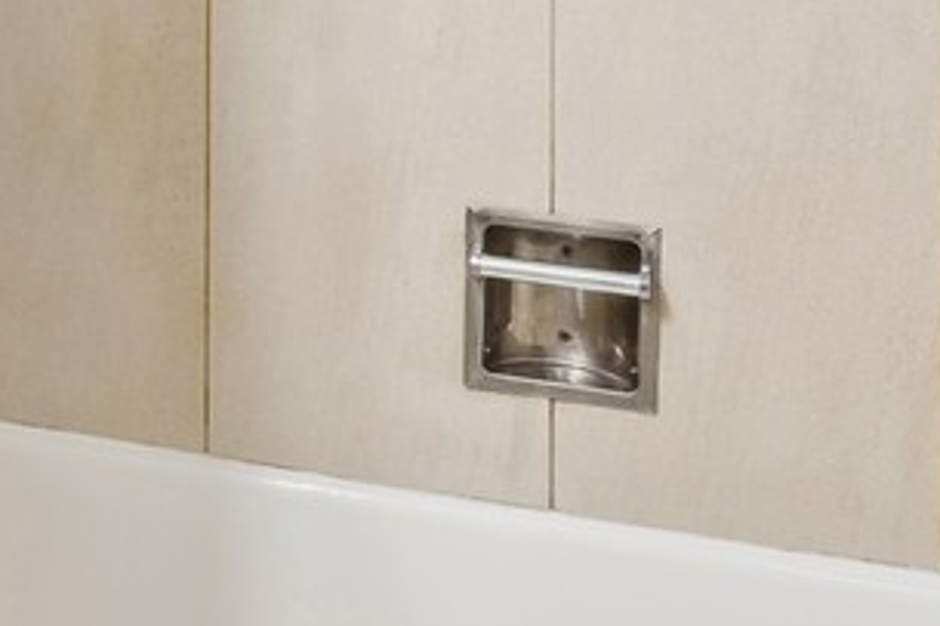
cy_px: -318
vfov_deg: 14.9
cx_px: -219
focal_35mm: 85
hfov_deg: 21.9
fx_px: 2218
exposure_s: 1/3.33
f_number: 9.5
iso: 200
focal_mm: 16
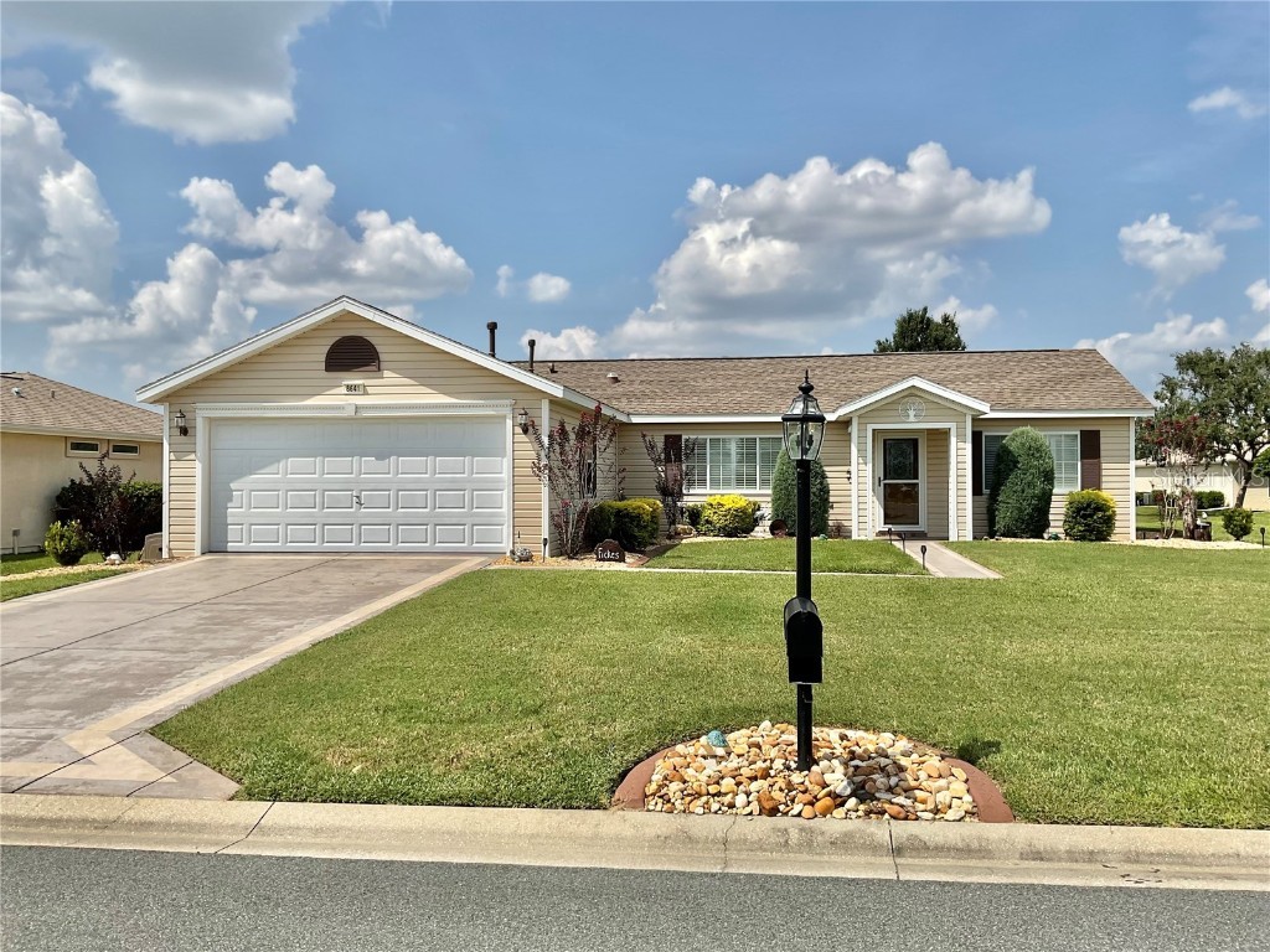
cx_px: 635
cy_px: 476
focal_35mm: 29
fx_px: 1064
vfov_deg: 48.2
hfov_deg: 61.7
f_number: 1.8
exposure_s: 1/3322
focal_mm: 3
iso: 16
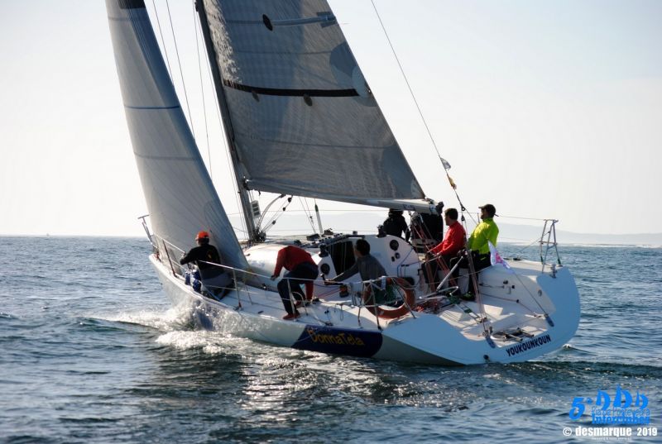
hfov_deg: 14.8
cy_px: 222
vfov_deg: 10.0
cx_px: 331
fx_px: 2543
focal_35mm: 138
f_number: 6.3
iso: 100
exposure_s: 1/640
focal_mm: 92
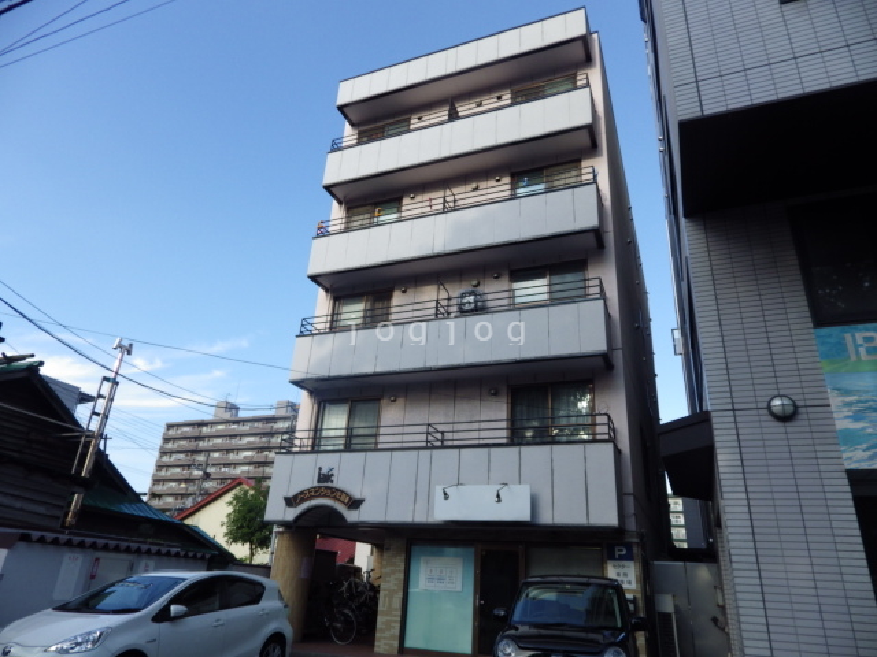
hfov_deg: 76.4
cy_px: 328
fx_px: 557
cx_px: 438
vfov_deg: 61.1
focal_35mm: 22
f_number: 3.1
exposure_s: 1/500
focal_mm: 4
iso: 100
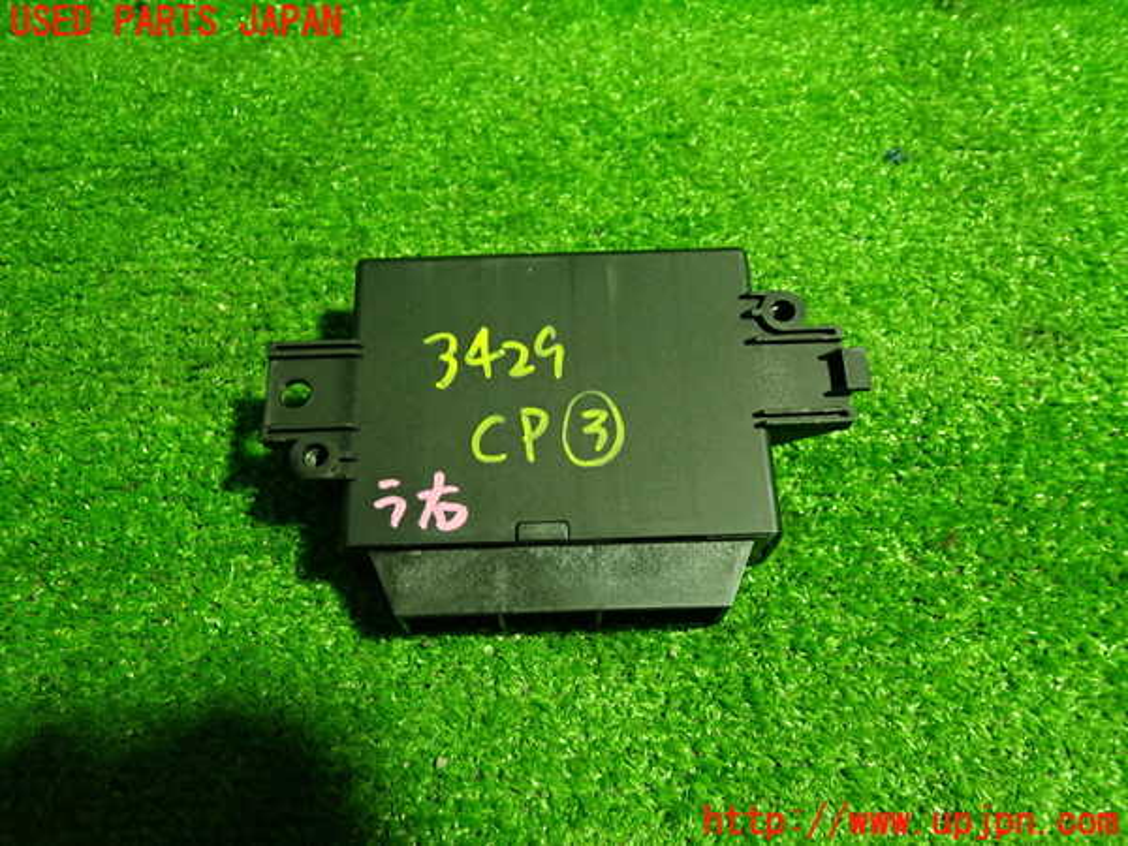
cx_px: 564
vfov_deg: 46.8
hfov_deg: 60.0
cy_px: 423
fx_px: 978
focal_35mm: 30
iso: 400
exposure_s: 1/30
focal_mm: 5.4
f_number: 2.3
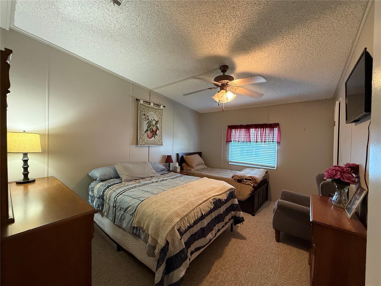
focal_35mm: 14
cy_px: 143
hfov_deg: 102.1
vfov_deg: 85.7
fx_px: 154
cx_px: 190
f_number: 2.2
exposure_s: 1/60
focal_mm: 2.22
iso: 500
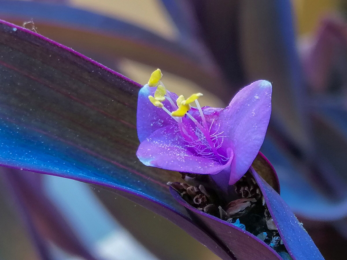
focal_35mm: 103
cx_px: 174
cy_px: 130
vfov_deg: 14.4
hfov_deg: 19.1
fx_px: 1032
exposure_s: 1/50
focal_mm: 3.95
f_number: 1.8
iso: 80
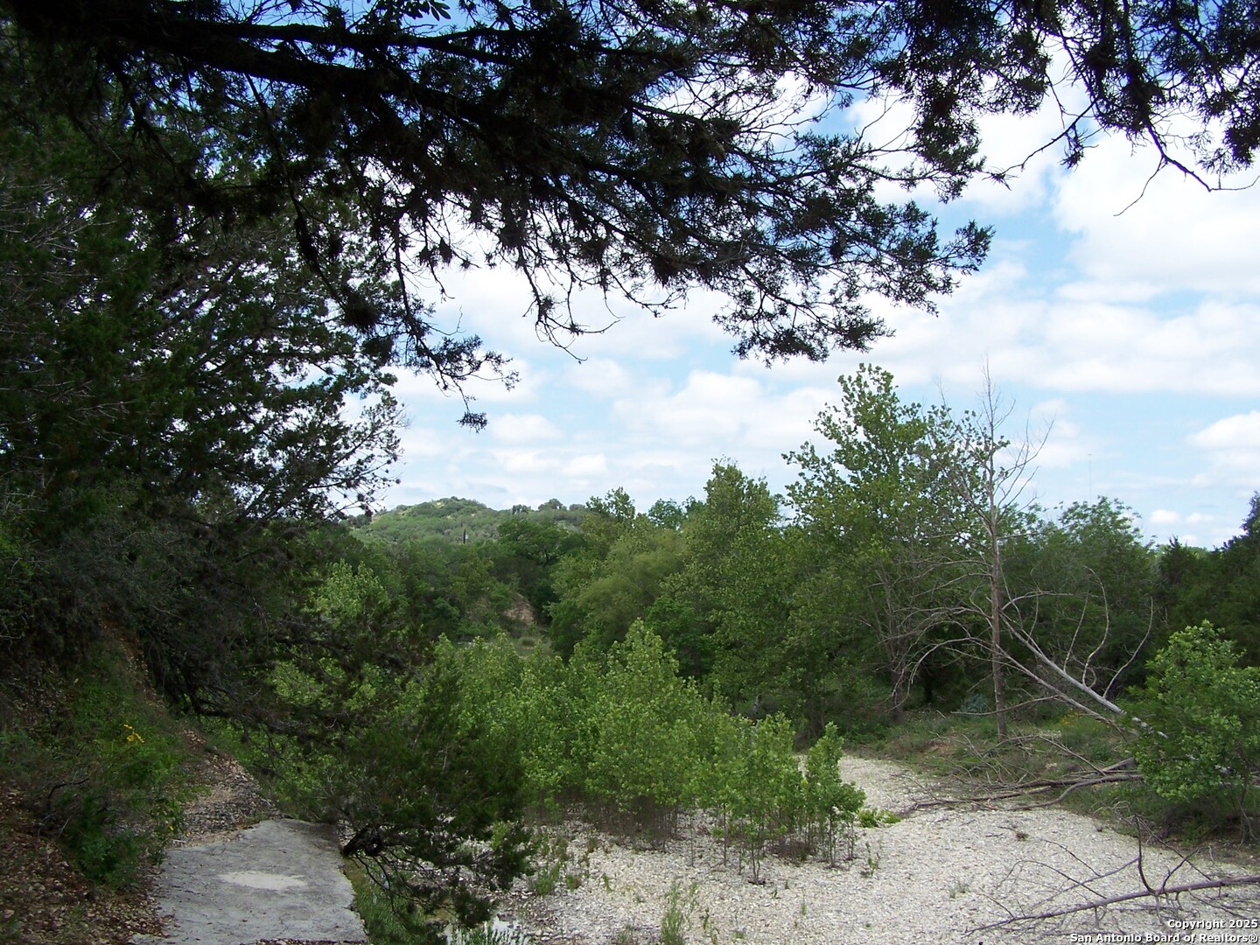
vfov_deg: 37.7
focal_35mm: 38
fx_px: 1383
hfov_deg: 49.0
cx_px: 630
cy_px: 472
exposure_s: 1/500
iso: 80
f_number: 4
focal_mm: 6.3
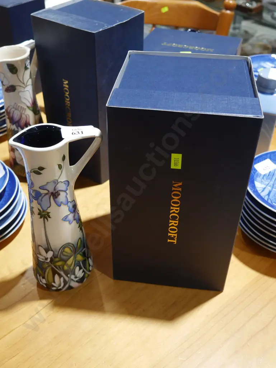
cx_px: 138
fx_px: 404
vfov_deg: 49.0
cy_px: 184
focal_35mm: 38
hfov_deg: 37.8
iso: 640
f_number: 4.1
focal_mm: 19
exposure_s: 1/60
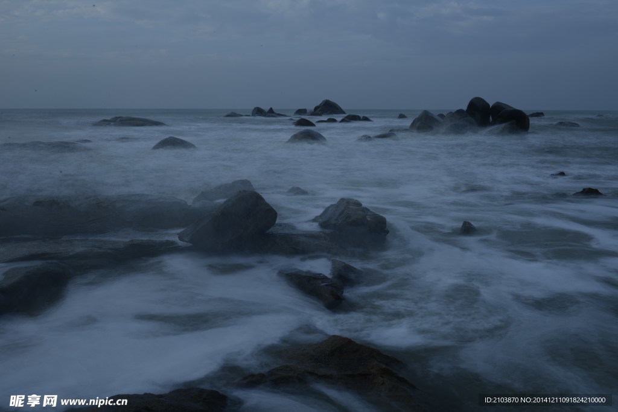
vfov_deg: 41.1
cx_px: 309
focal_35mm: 32
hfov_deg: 58.7
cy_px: 206
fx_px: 549
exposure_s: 1/50
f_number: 20
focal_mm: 32
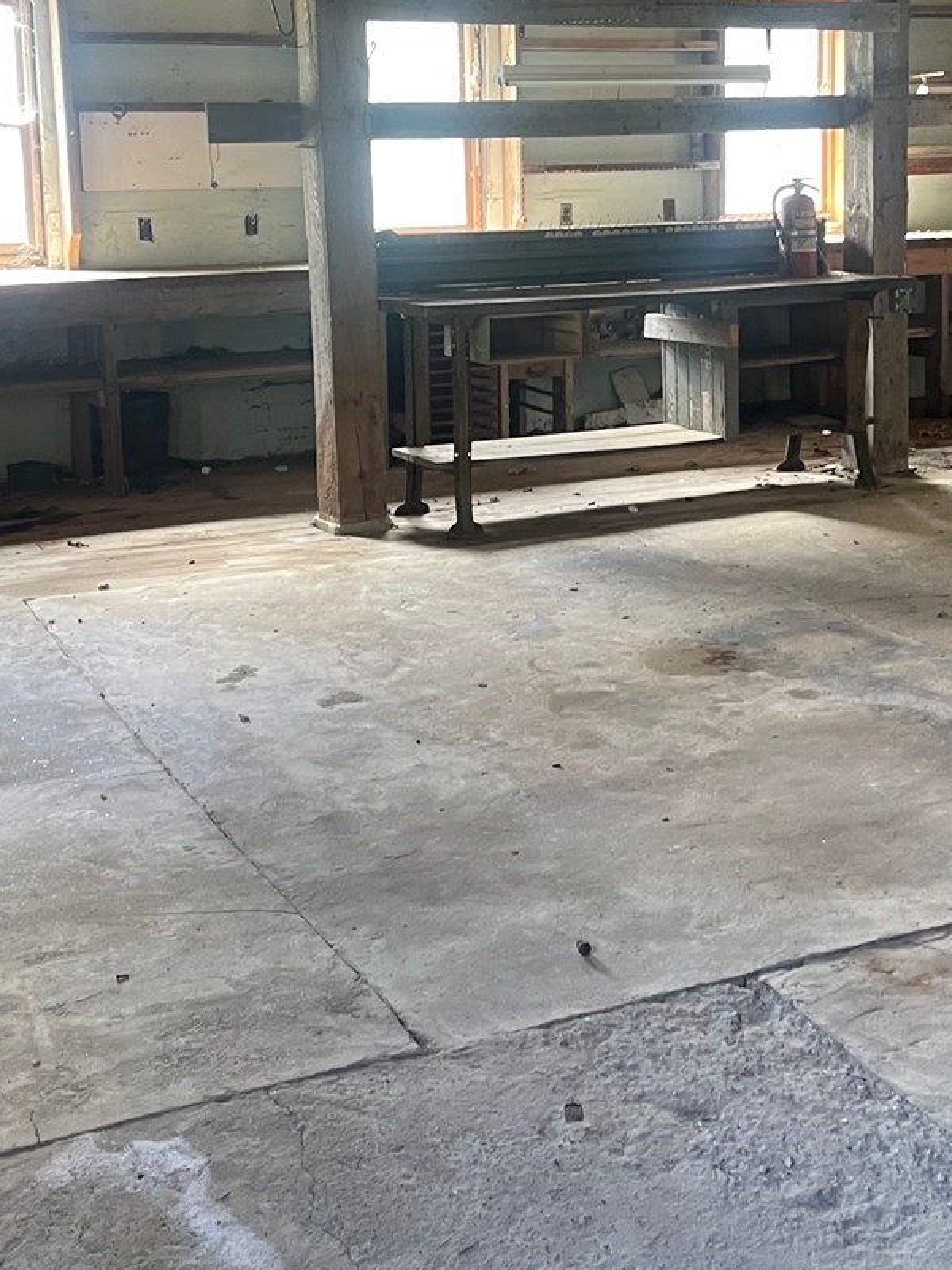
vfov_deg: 38.8
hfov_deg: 30.2
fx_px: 1760
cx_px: 552
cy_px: 348
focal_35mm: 48
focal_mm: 5.1
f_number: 1.6
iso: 200
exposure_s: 1/60
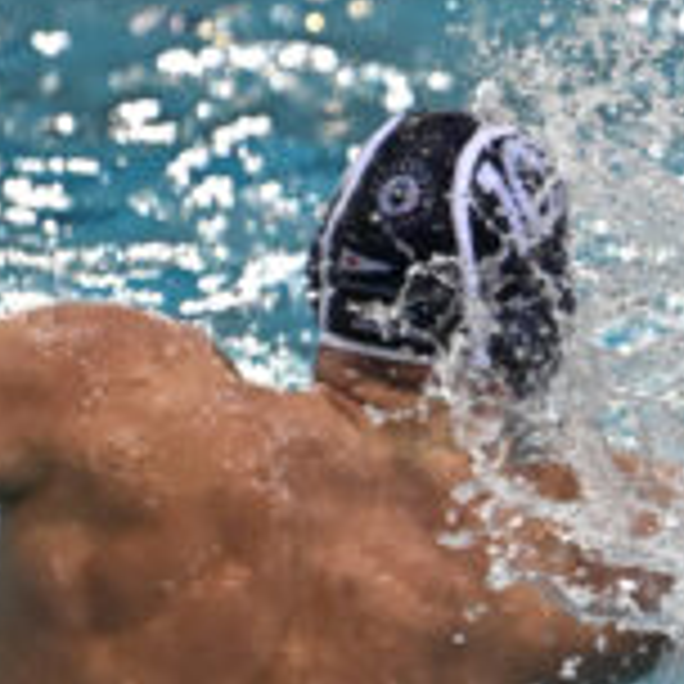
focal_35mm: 823
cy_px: 209
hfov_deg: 2.1
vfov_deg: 2.1
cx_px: 792
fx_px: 18399
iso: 8000
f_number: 5.6
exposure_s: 1/1250
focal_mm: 230
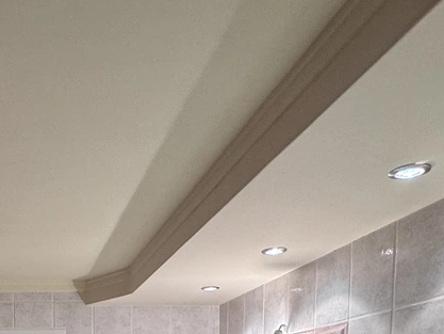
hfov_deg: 41.1
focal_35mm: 43
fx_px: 552
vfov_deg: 27.0
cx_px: 63
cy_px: 459
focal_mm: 2.22
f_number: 2.2
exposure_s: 1/100
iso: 125
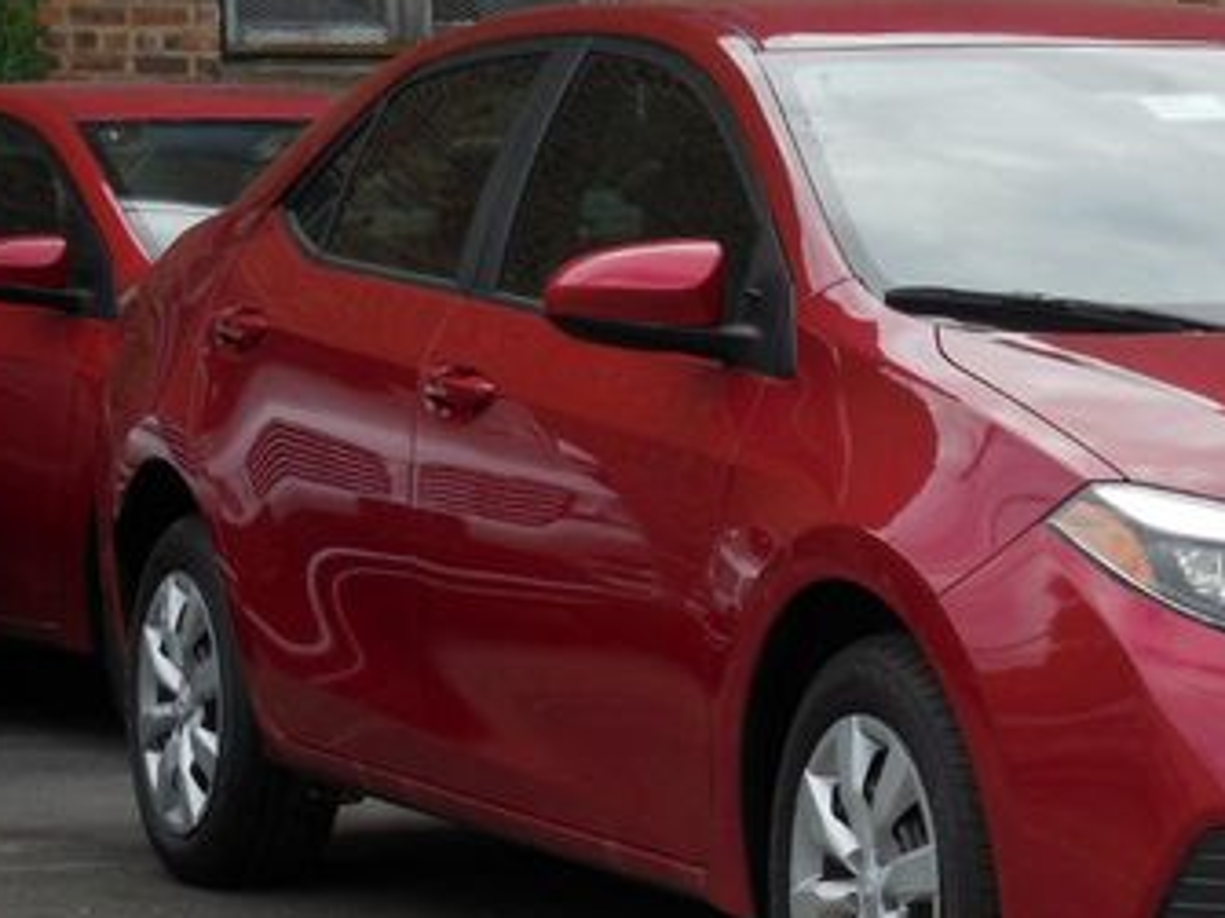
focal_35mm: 149
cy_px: 435
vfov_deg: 10.0
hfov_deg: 13.1
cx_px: 1119
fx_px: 5271
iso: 125
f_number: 4.5
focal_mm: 14.1
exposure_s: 1/320
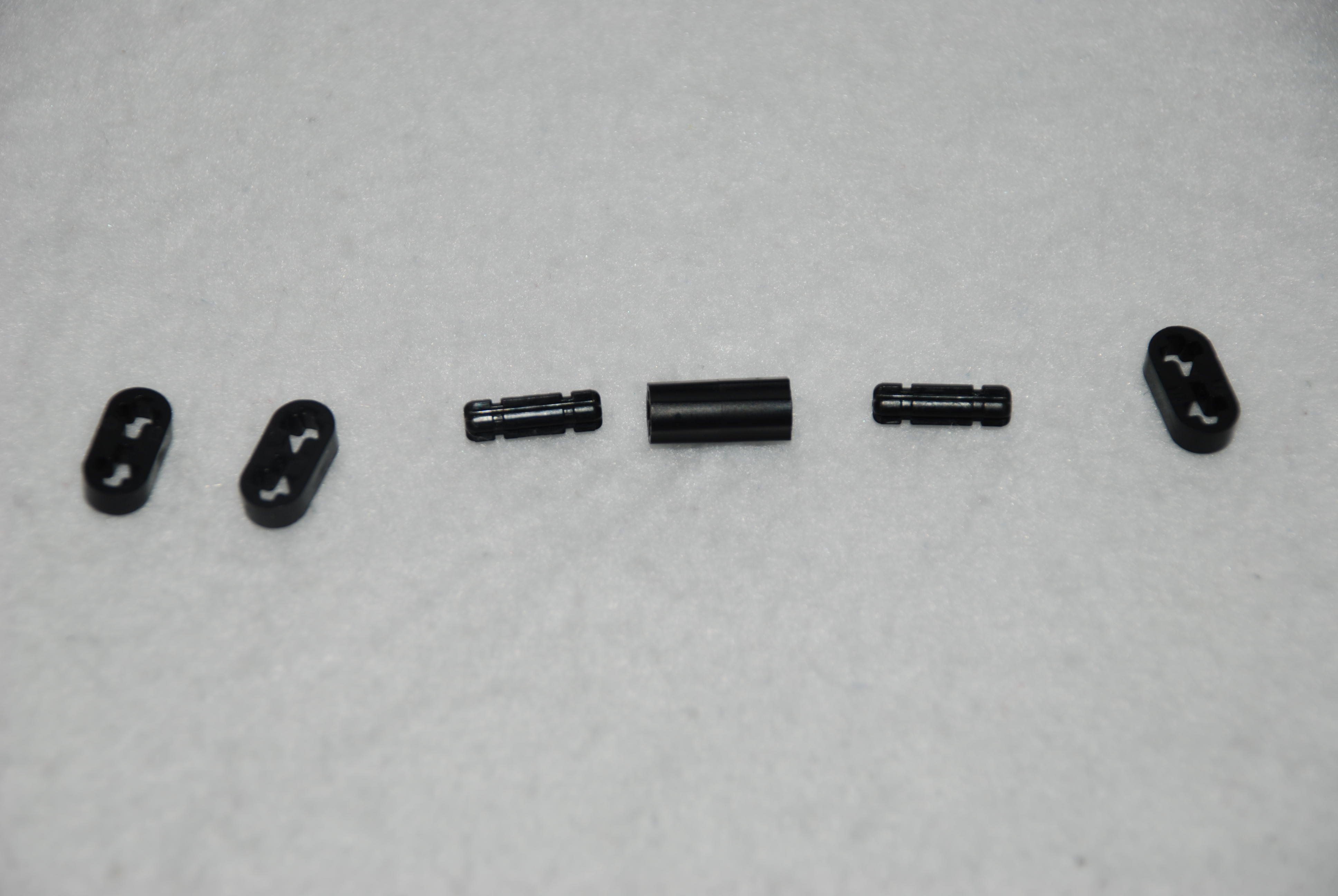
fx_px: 5023
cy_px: 448
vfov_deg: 10.2
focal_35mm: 135
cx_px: 669
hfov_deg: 15.2
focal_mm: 90
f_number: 5.6
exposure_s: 1/60
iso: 100
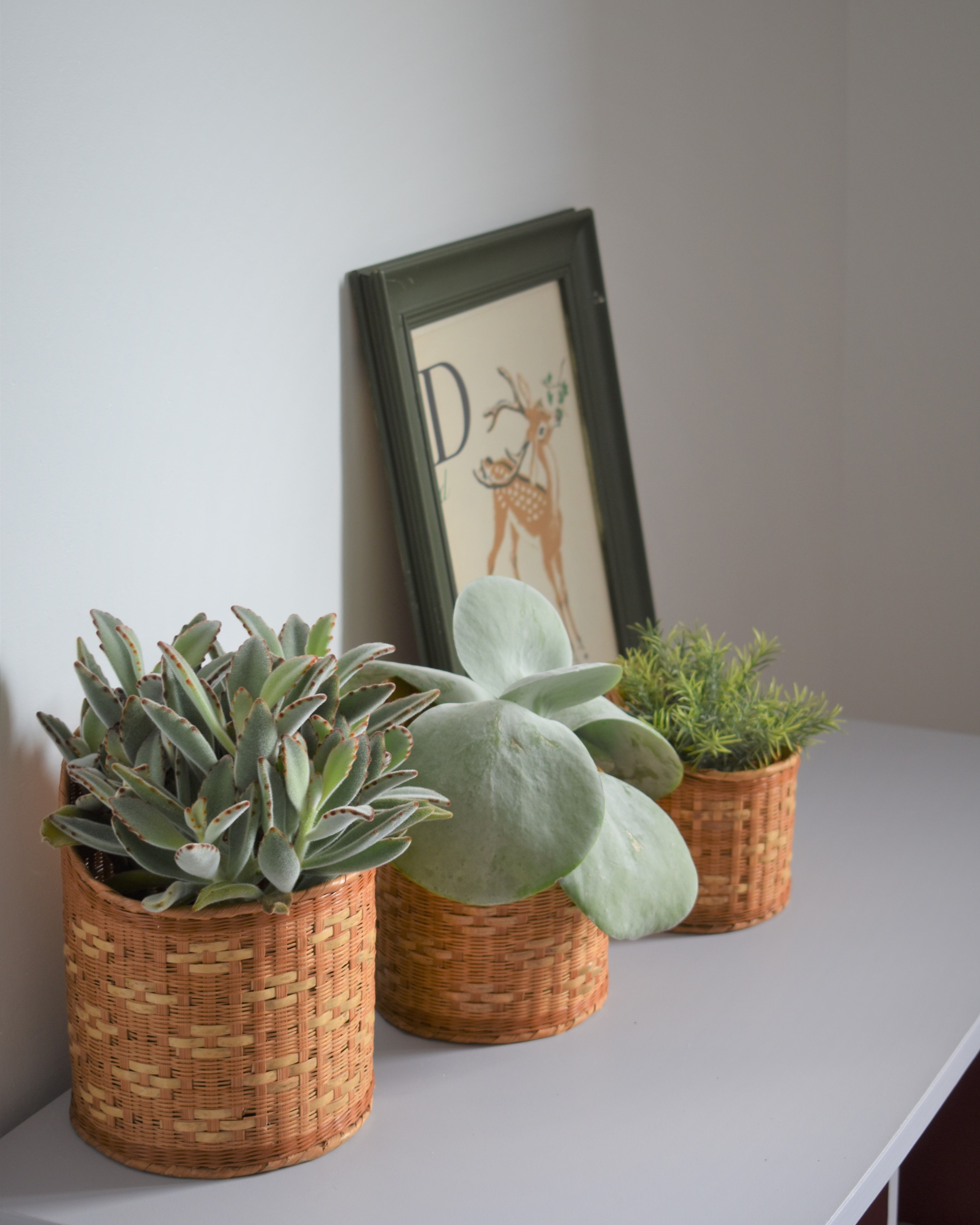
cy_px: 616
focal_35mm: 65
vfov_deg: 29.1
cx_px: 495
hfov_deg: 23.5
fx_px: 2357
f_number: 4.8
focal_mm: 38
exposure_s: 1/60
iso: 160
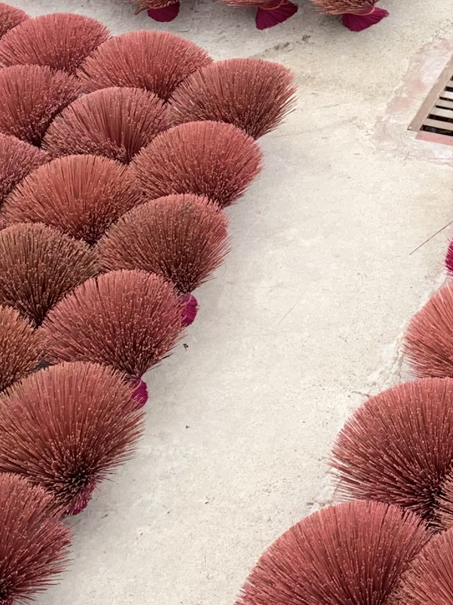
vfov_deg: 16.8
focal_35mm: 108
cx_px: 793
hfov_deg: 12.6
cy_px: -247
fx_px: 1885
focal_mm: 4.25
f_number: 1.8
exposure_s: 1/643
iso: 25
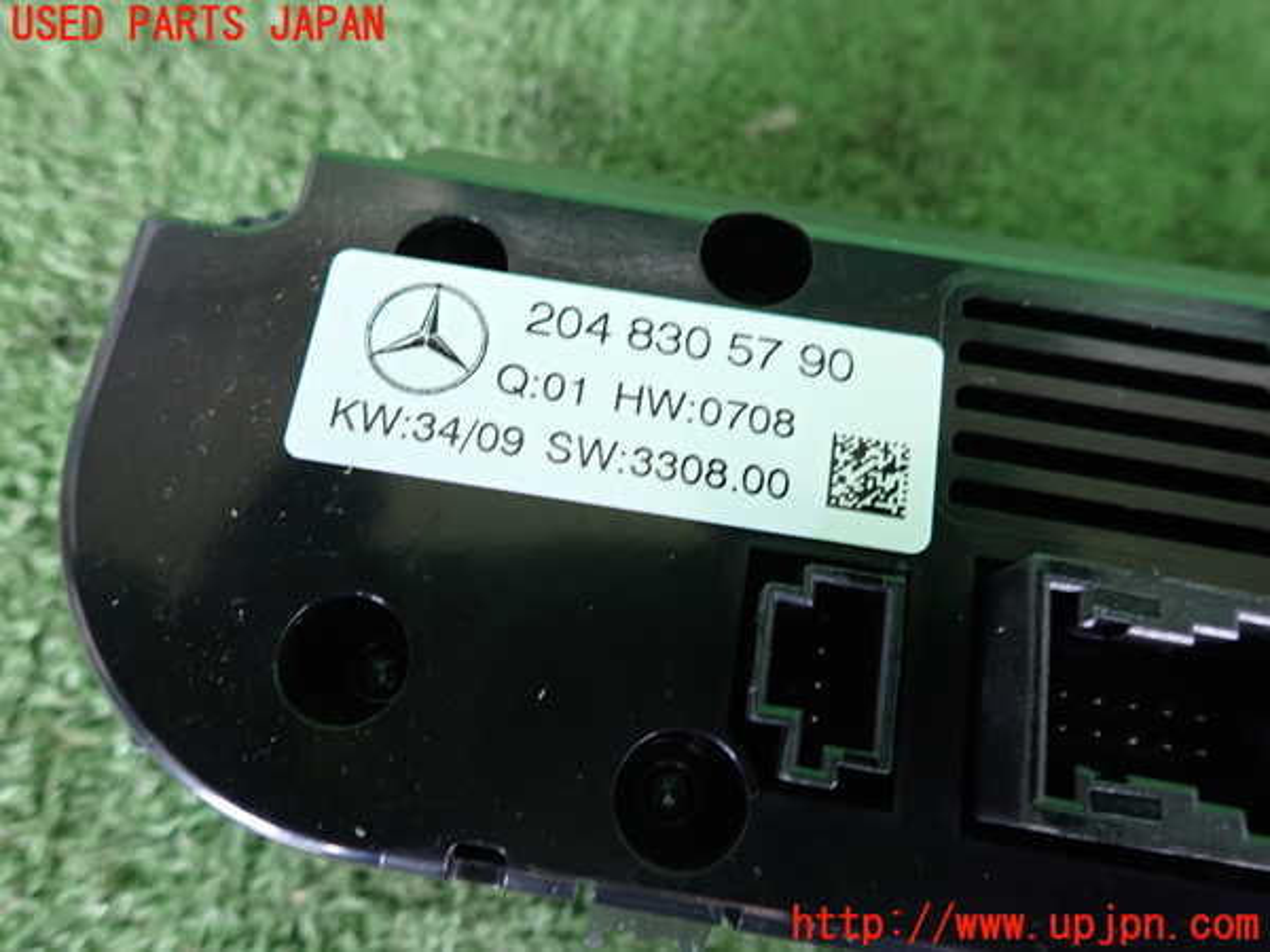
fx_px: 917
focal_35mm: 25
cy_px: 476
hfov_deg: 69.4
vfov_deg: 54.9
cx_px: 635
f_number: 2
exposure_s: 1/30
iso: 320
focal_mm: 4.5
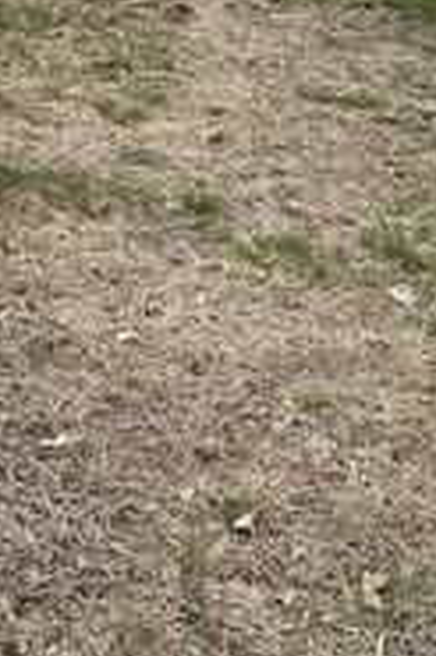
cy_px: -317
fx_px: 1638
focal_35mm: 90
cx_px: -308
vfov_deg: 19.8
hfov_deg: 13.8
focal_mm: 6.76
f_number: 1.78
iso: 80
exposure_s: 1/2053
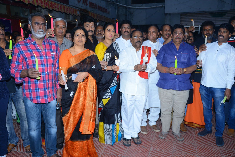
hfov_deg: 58.7
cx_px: 118
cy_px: 78
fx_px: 209
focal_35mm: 32
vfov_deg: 41.1
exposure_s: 1/125
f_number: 5.6
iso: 400
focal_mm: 32
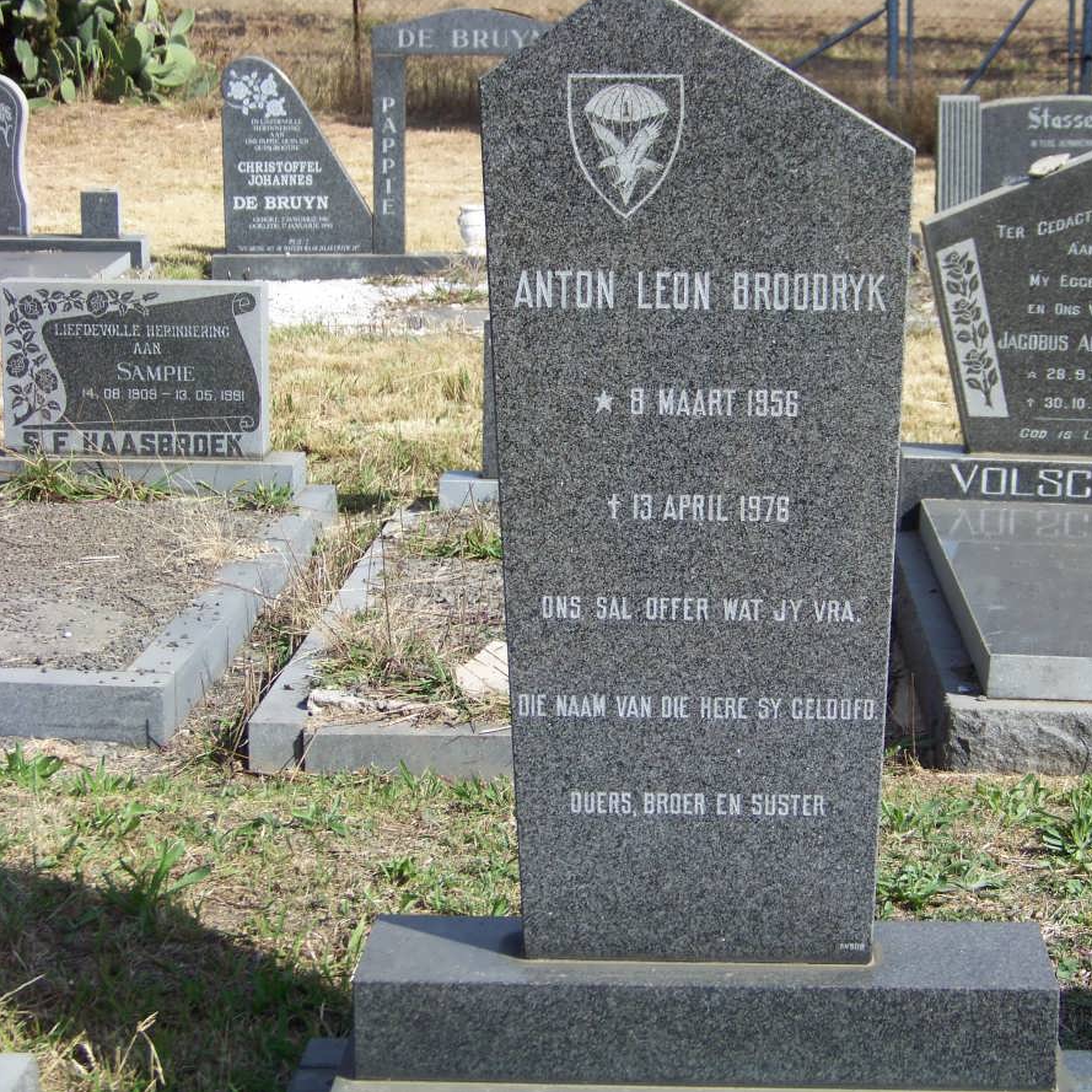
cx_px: 715
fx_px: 2641
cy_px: 542
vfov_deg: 23.4
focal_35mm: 74
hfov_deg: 23.3
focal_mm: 10.5
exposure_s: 1/640
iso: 64
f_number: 3.2
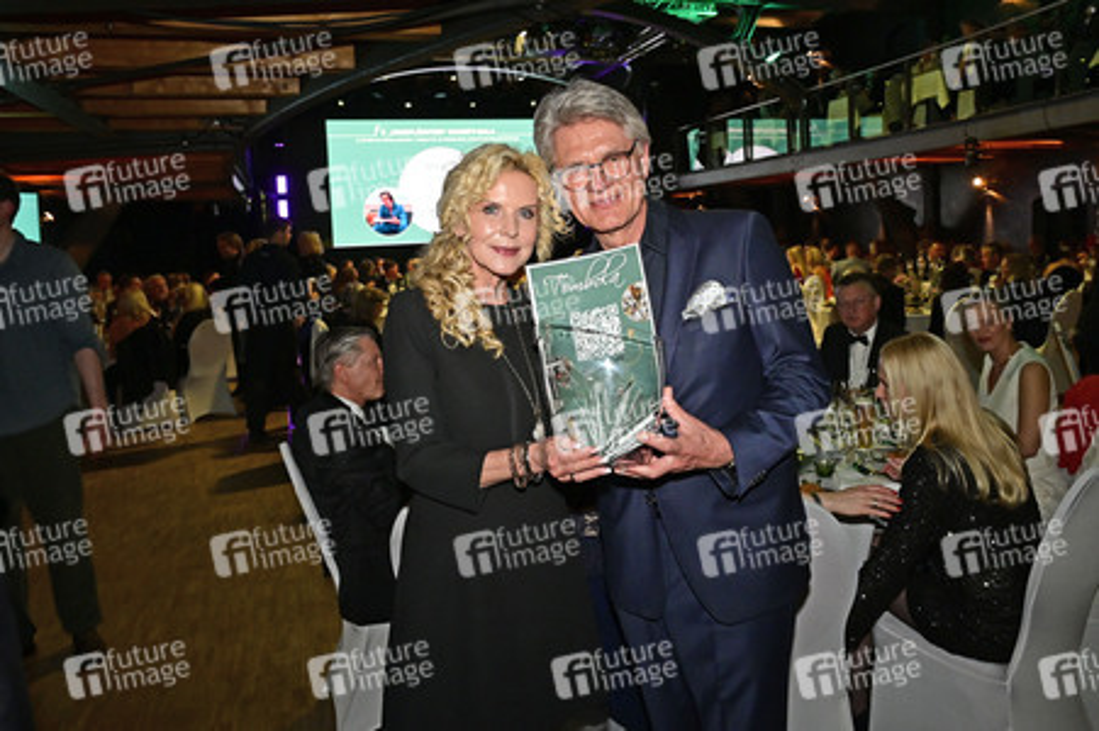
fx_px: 732
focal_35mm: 24
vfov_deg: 53.1
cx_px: 550
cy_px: 366
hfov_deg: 73.8
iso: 4000
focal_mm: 24
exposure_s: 1/160
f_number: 6.3
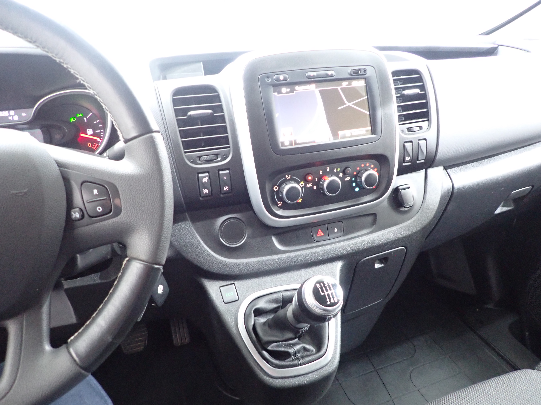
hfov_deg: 69.4
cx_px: 270
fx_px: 391
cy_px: 202
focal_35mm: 25
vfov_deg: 54.9
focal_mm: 4.5
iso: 800
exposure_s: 1/10
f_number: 2
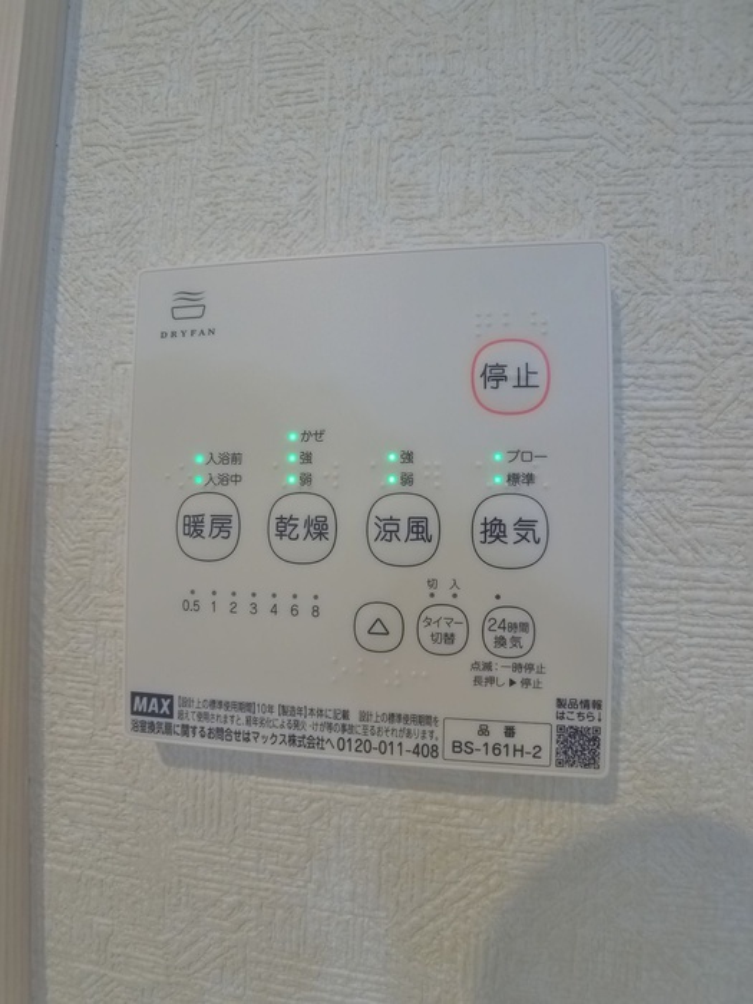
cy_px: 502
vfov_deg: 71.6
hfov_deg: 56.8
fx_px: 696
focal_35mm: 24
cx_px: 376
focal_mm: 5.1
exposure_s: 1/30
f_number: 2
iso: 400
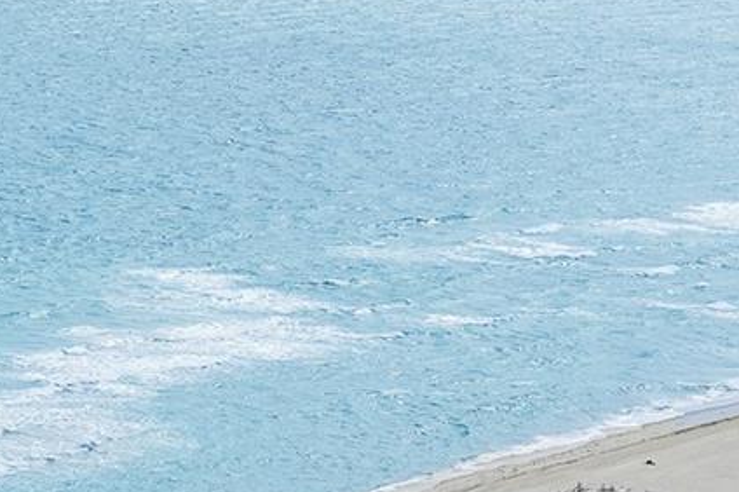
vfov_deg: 8.1
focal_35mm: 170
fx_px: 3487
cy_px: 321
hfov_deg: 11.5
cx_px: -457
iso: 200
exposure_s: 1/1250
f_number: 10
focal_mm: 30
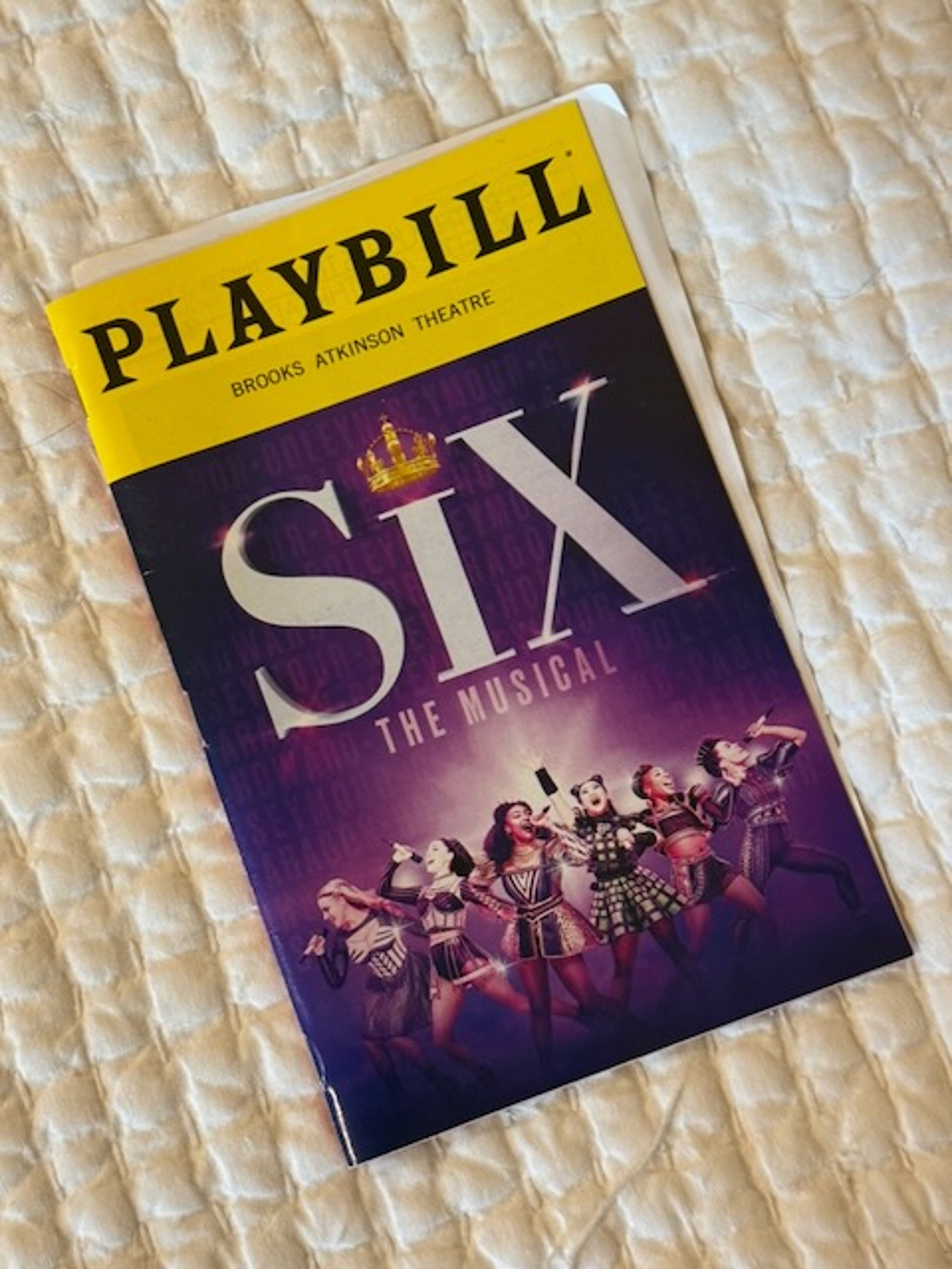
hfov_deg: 30.3
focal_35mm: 48
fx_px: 1760
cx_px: 476
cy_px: 634
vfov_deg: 39.7
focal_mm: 6.76
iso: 250
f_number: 1.78
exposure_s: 1/60
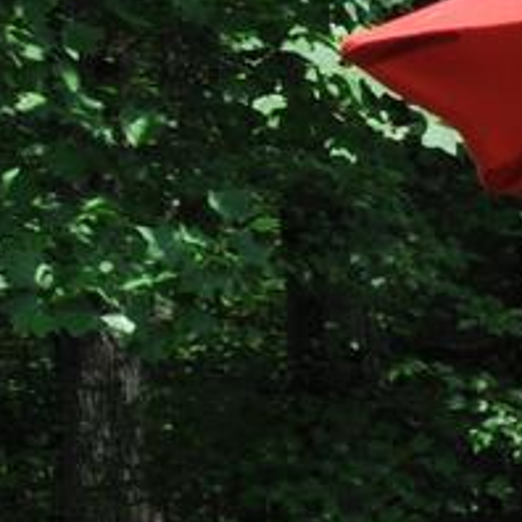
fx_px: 4931
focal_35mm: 289
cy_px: 865
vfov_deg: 6.0
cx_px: 2059
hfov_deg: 5.4
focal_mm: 22
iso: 200
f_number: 8
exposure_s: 1/250
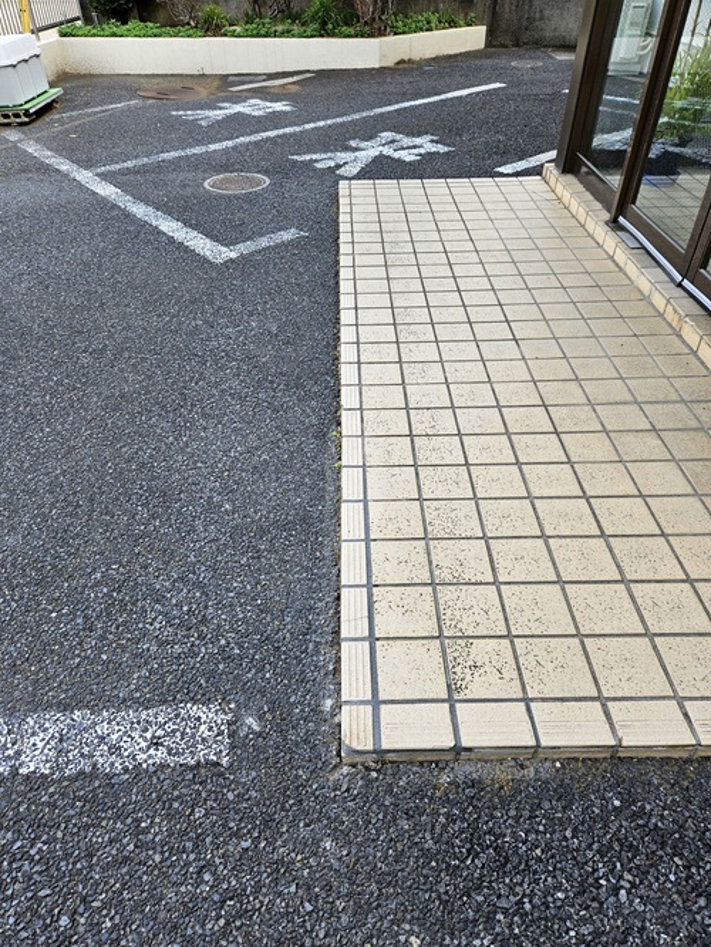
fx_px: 629
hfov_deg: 58.9
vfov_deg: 73.9
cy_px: 474
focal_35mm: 23
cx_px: 356
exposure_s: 1/255
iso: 25
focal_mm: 5.4
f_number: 1.8
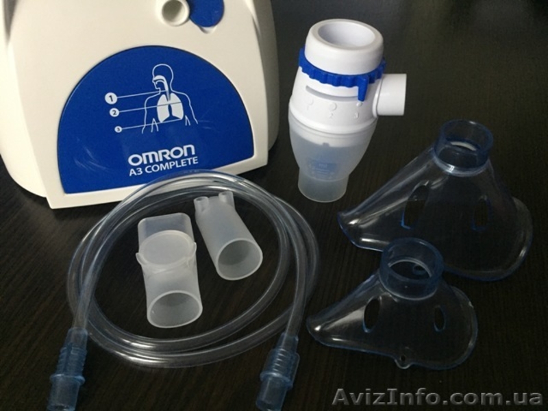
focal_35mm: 29
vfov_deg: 48.2
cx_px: 274
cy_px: 206
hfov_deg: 61.7
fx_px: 459
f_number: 2.2
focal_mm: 4.15
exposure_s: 1/30
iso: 250
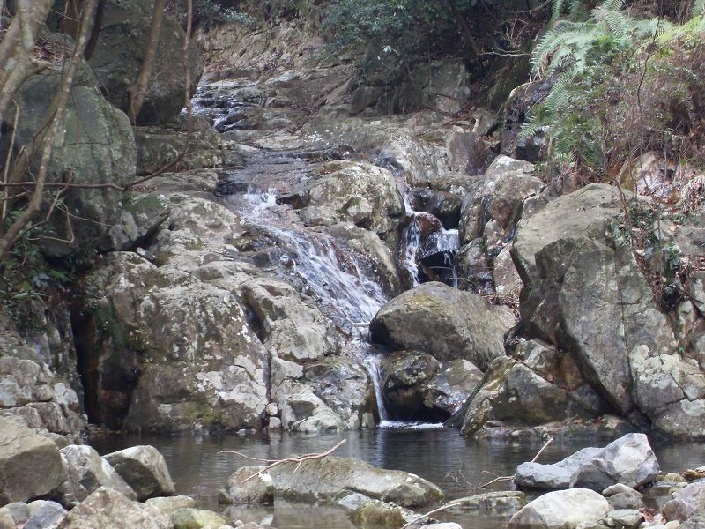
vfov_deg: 13.3
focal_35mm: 111
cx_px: 352
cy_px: 264
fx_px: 2261
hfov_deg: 17.7
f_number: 5.2
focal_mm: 18.1
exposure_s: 1/30
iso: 200
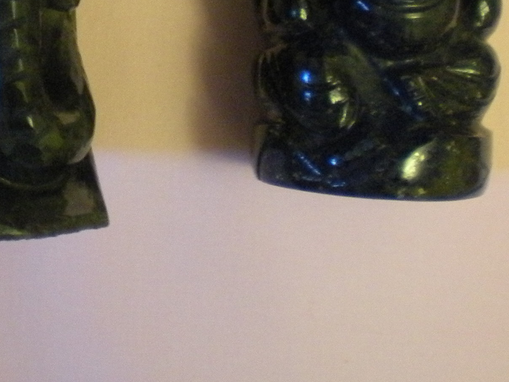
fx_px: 1515
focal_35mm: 103
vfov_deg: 14.1
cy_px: -33
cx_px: -68
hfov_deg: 18.3
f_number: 3.1
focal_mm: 6.3
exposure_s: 1/8
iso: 417
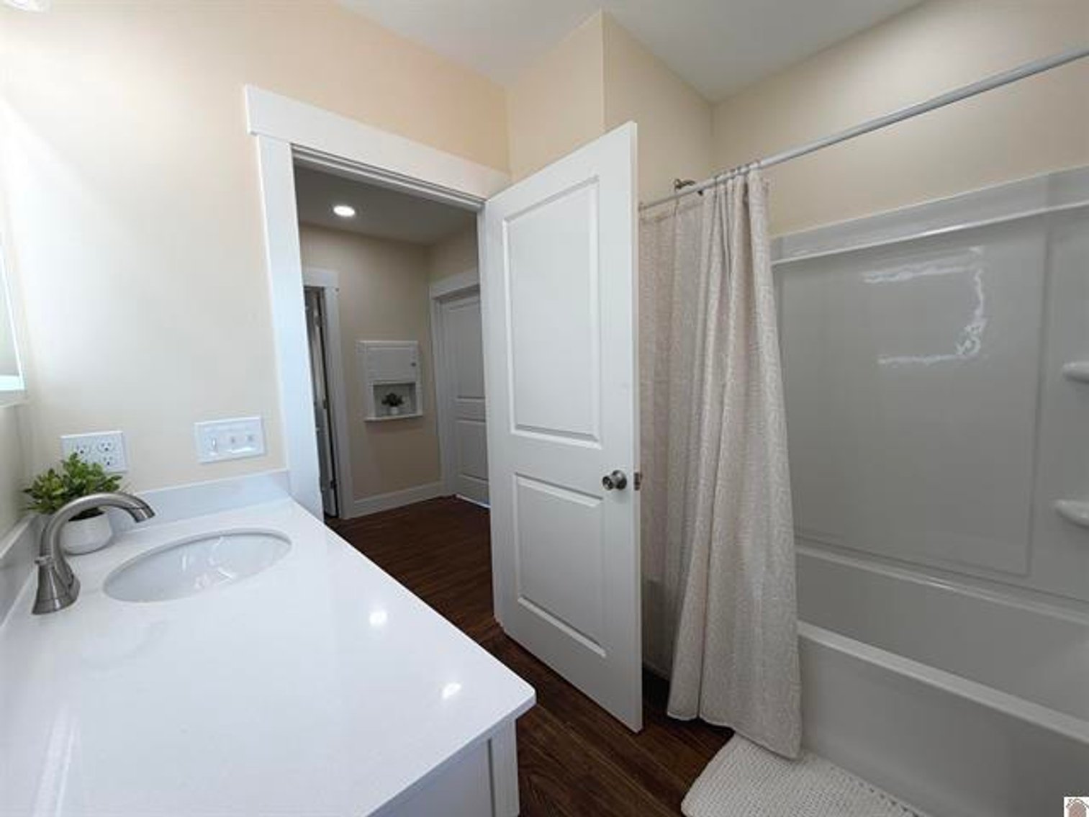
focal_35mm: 14
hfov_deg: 102.1
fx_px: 440
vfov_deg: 85.7
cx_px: 544
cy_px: 408
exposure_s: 1/120
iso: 40
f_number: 2.2
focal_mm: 2.22
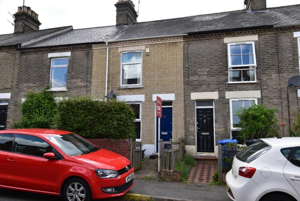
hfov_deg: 64.5
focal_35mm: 28
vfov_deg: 45.7
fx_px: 238
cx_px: 150
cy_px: 100
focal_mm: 19
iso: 400
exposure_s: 1/200
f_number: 10
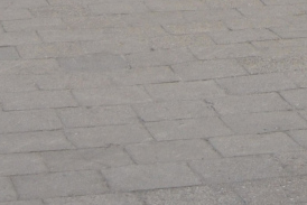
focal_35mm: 171
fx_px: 1459
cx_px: 360
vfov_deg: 7.5
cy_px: -279
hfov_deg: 11.8
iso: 200
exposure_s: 1/640
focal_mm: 24
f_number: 3.8
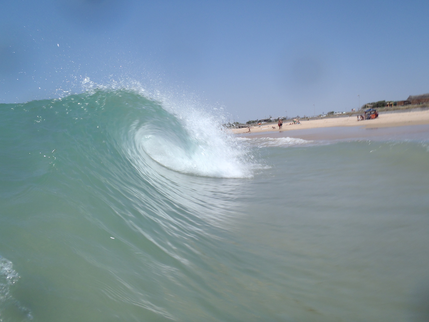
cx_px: 214
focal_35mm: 28
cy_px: 161
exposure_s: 1/125
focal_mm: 5
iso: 80
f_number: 10
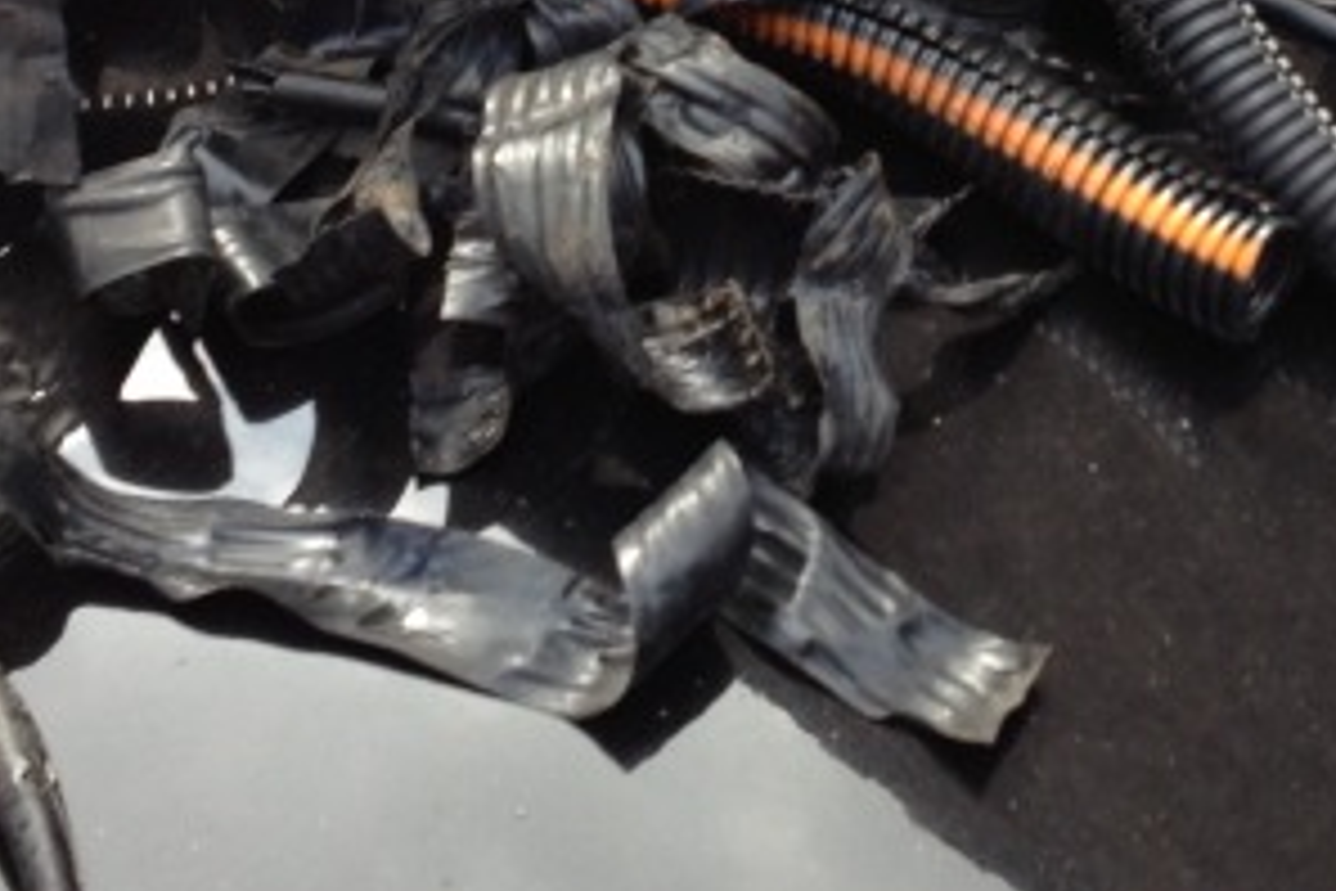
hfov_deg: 20.8
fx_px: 3637
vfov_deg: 13.7
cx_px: 715
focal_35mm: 98
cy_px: -68
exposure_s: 1/155
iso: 64
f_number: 2.4
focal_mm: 4.3
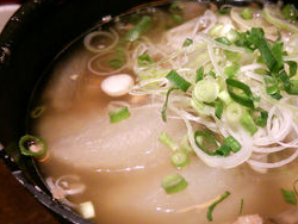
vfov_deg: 30.3
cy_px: 125
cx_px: 205
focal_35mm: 48
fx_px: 414
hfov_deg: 39.0
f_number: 1.94
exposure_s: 1/21
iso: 160
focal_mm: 4.06
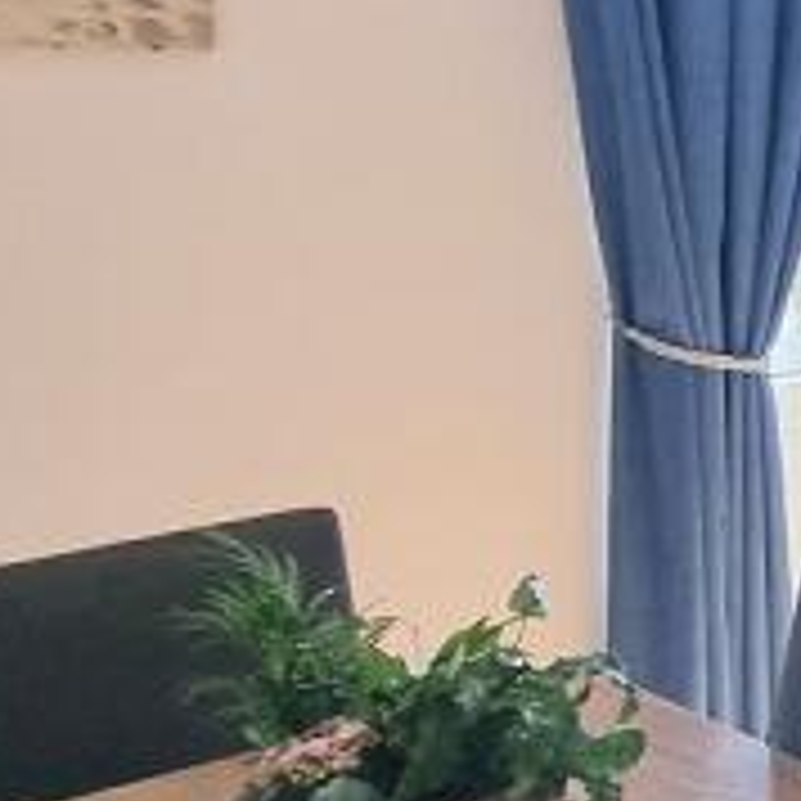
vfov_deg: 25.0
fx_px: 1728
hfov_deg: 17.7
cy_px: 27
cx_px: 1629
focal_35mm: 66
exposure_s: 1/291
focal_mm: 2.2
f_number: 2.2
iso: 50
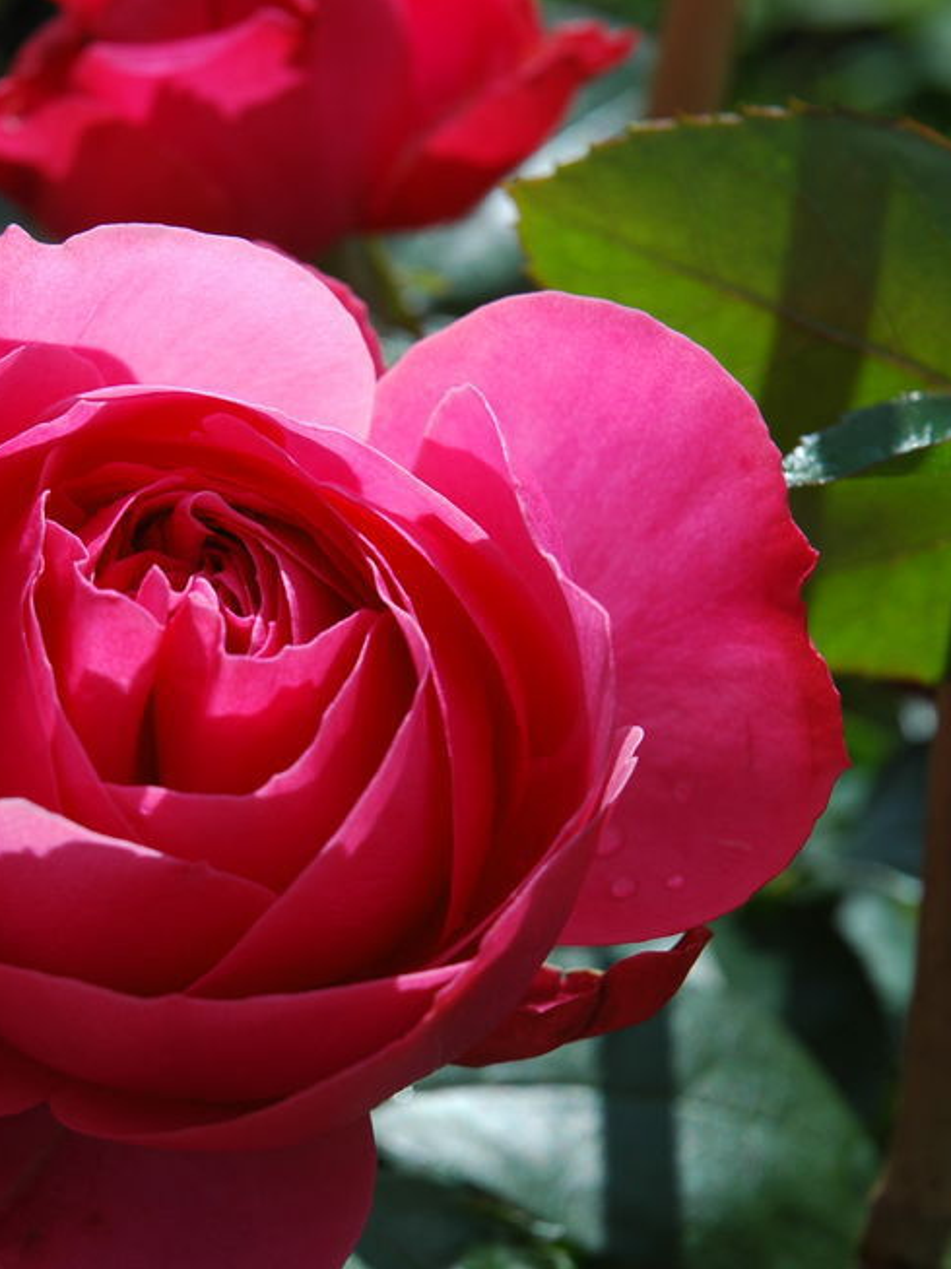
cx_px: 206
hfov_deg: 9.4
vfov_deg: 12.5
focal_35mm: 158
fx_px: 5791
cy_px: 657
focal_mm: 70
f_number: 8
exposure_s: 1/500
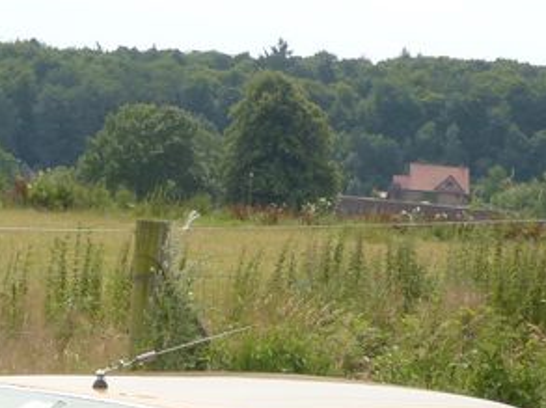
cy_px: 667
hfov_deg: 12.7
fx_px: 2426
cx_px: 45
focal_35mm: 154
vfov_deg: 9.3
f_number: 4
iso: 100
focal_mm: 7.8
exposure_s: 1/800
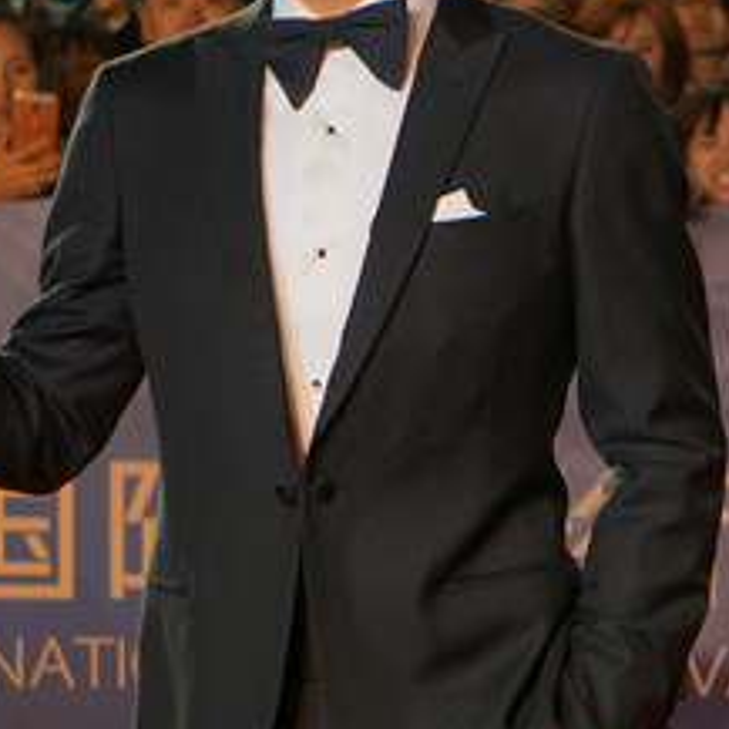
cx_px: 927
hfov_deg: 6.0
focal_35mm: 291
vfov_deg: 6.0
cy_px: 366
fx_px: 6928
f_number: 4.5
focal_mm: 55
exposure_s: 1/160
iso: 400
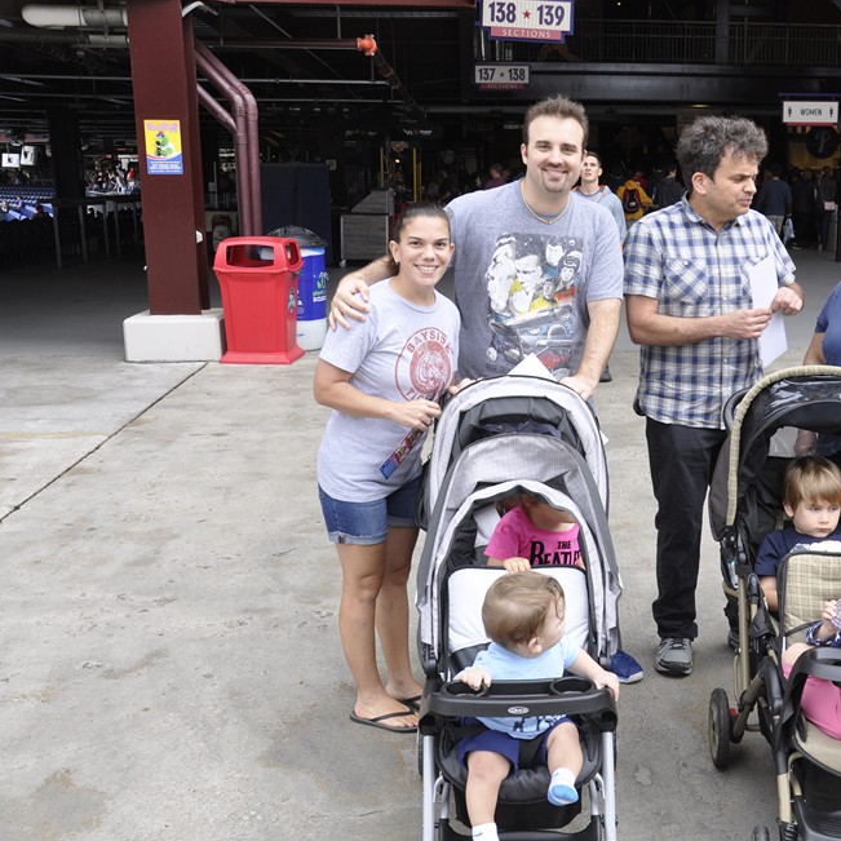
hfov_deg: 38.4
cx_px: 605
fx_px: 1182
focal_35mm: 43
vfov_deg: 39.2
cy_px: 425
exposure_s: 1/80
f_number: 9
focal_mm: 22
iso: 400
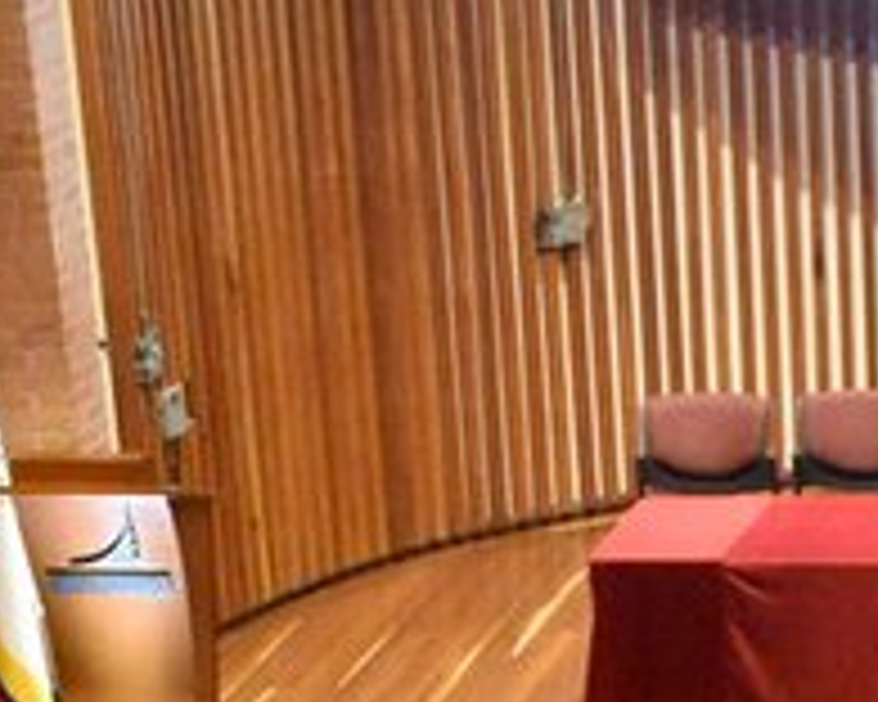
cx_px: 837
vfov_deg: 8.9
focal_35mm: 156
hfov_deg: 12.2
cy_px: 1755
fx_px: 4054
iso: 11400
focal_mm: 18
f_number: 3.5
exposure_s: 1/60
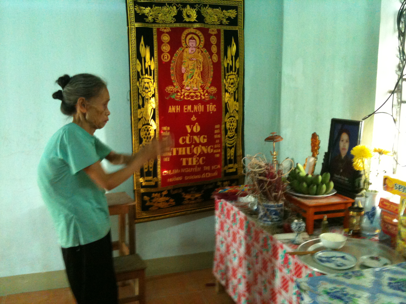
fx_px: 411
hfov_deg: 52.6
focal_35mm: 35
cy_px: 152
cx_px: 203
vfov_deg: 40.7
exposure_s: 1/15
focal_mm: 3.85
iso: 320
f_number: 2.8
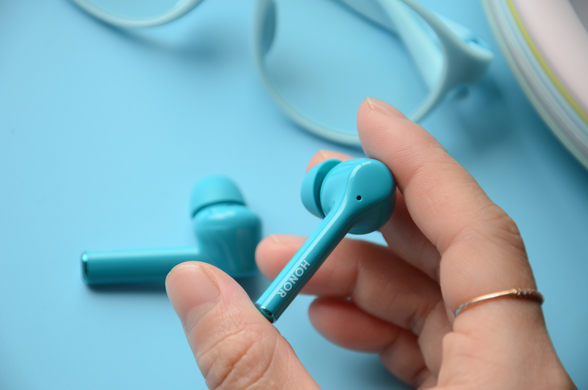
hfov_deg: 35.1
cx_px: 294
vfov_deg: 23.7
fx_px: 929
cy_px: 195
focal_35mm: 57
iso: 200
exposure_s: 1/125
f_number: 5
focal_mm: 38
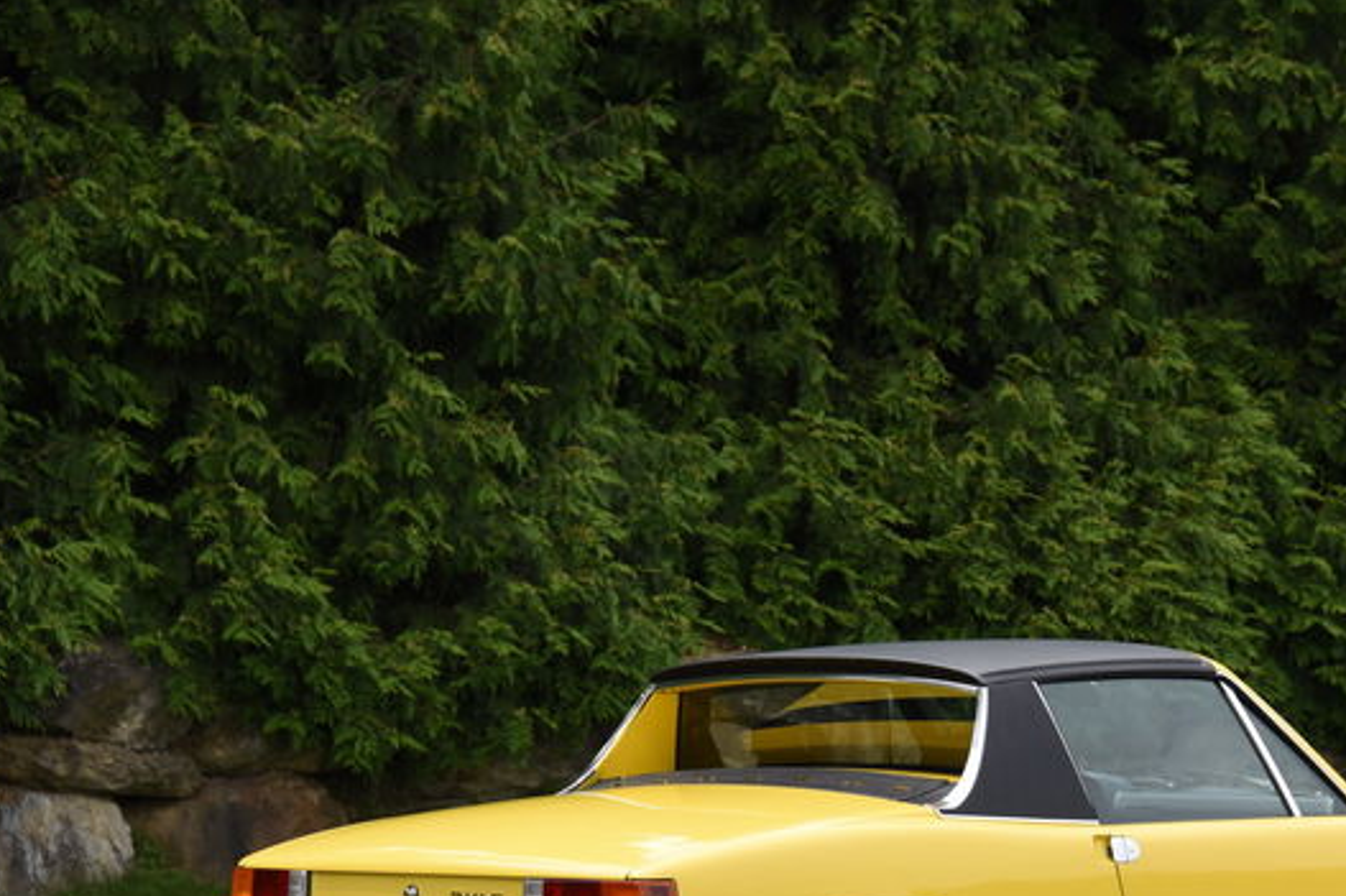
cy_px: 625
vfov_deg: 8.1
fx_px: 6316
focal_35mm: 169
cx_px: 948
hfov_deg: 12.1
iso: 1250
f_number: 6.3
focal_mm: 116
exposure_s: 1/4000
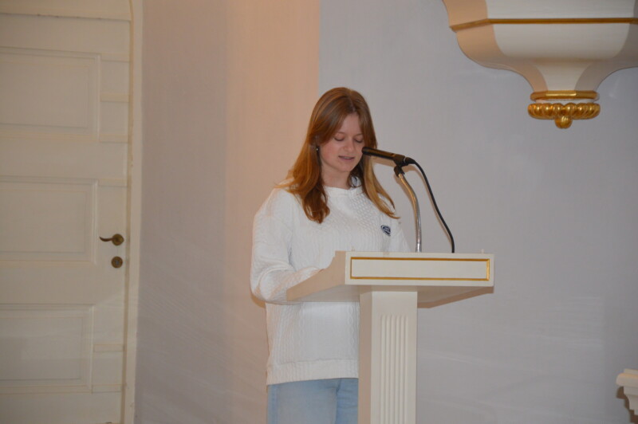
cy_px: 212
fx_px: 2789
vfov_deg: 8.7
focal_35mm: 158
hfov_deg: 13.1
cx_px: 319
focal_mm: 105
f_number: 5.6
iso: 900
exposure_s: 1/60
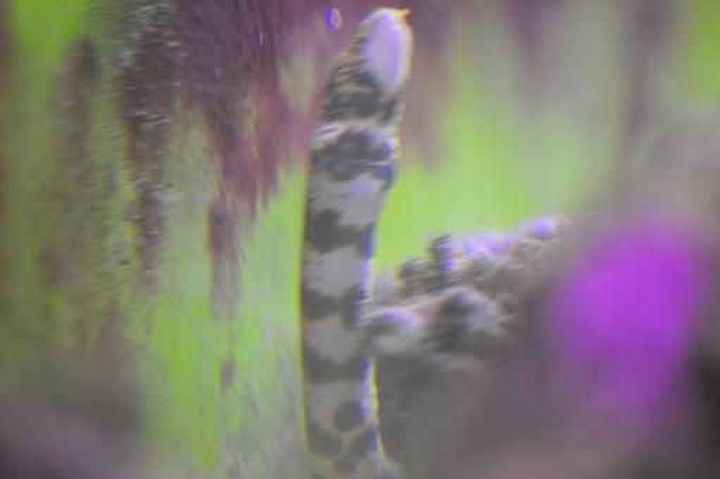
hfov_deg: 10.3
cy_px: 240
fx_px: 3997
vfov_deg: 6.9
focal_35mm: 200
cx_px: 360
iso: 1600
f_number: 4.5
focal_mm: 200
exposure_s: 1/160
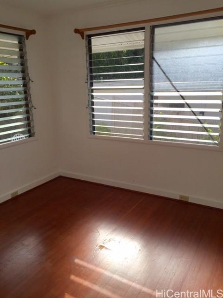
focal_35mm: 29
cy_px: 149
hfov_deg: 48.2
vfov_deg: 61.7
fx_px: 249
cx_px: 112
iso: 32
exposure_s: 1/775
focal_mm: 4.15
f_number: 2.2
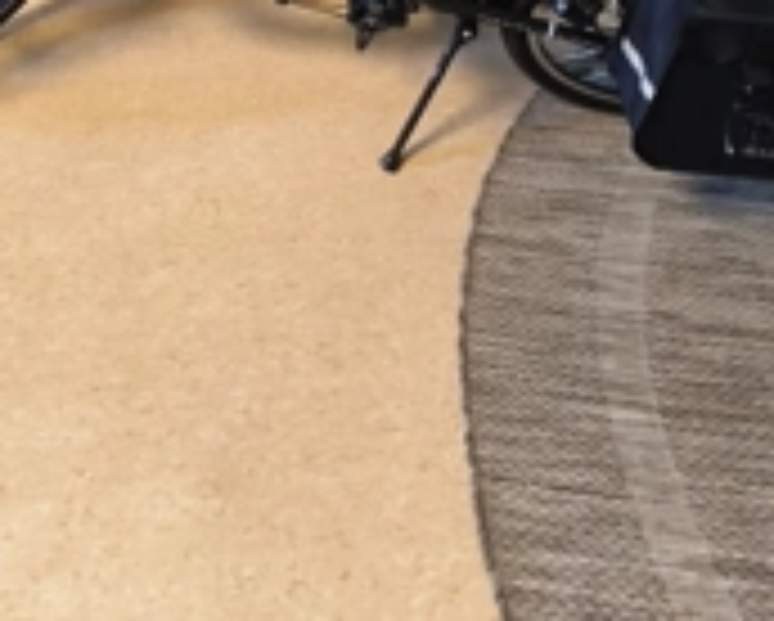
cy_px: -151
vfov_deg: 33.8
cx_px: 306
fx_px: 780
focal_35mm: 34
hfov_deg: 52.4
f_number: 2.2
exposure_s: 1/33.3
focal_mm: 1.65
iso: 320
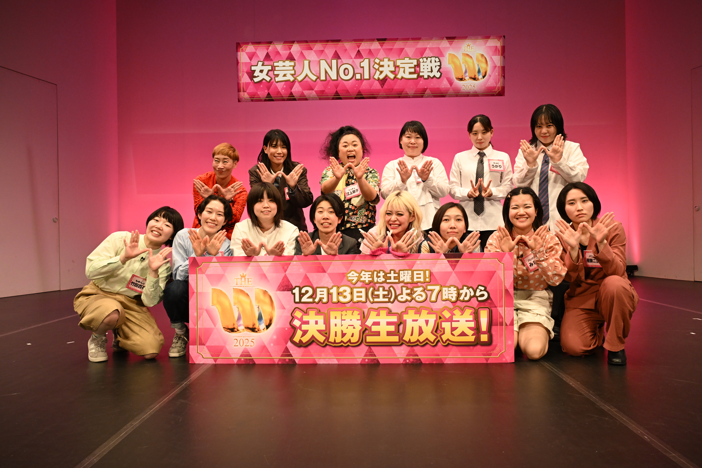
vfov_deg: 47.9
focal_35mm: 27
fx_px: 526
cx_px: 351
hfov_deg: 67.4
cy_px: 234
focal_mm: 27
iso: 2000
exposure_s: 1/160
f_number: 7.1
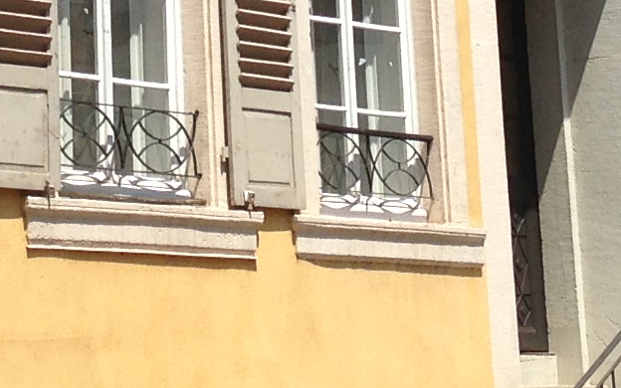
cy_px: -383
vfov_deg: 6.9
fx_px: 3097
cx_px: 76
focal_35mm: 183
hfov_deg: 11.4
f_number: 2.4
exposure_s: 1/1938
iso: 50
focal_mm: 4.12
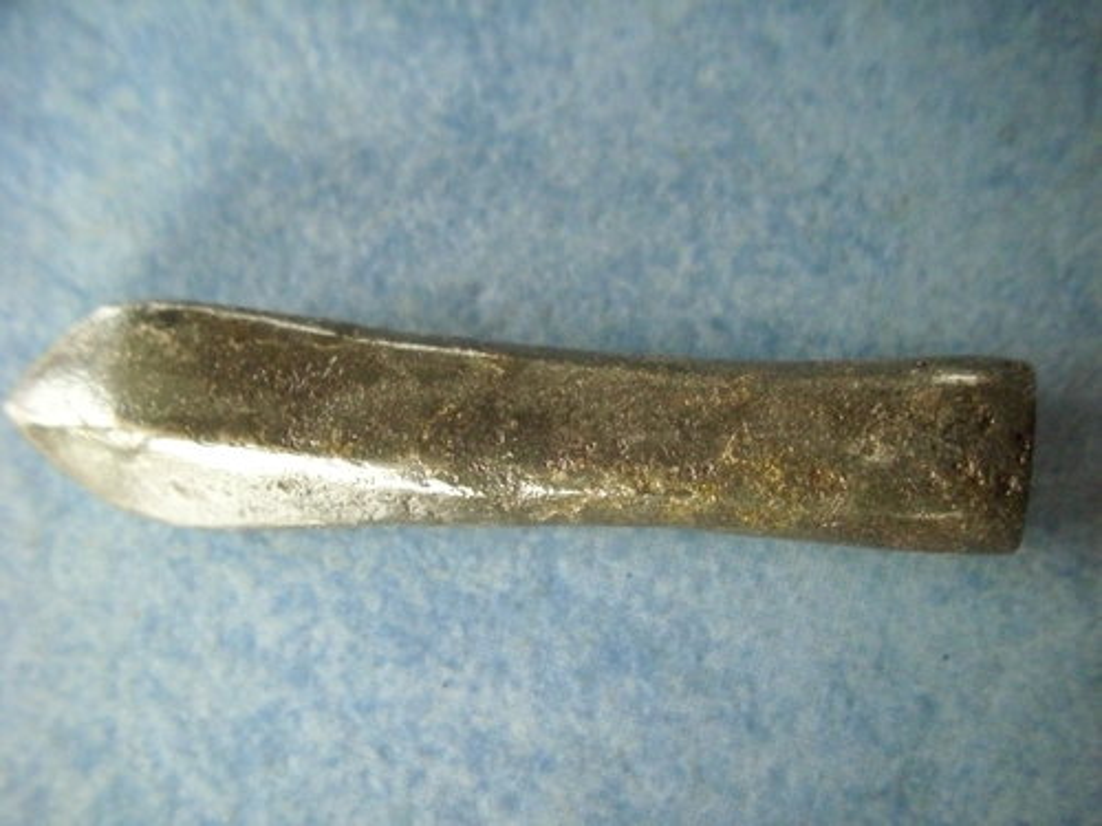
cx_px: 551
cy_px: 413
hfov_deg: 58.4
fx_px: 987
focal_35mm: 31
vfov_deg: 45.4
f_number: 2.8
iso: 400
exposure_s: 1/60
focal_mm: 6.2
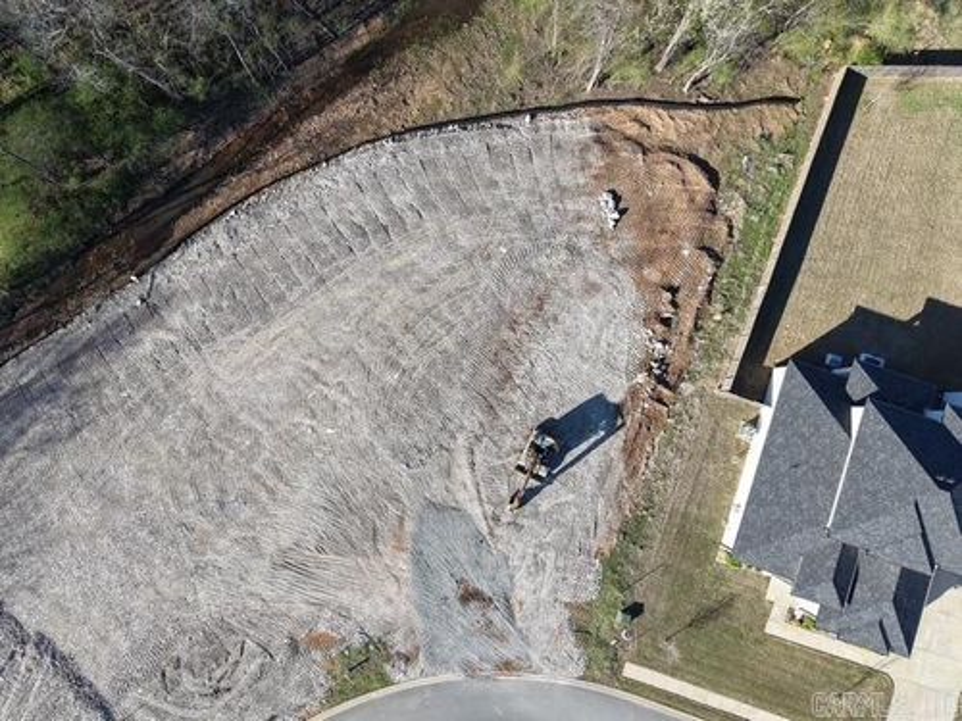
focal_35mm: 24
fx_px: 667
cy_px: 360
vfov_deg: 56.8
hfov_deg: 71.6
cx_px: 481
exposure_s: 1/1250
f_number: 1.8
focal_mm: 8.67
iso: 100
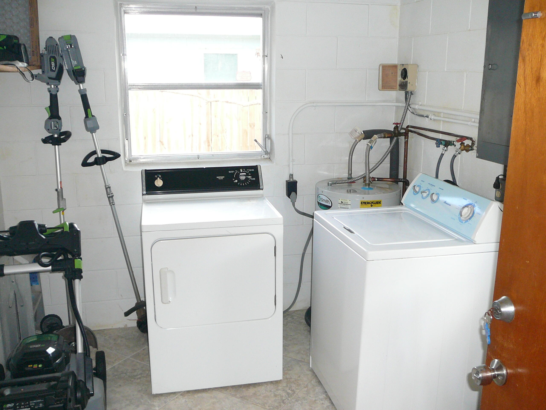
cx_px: 273
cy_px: 205
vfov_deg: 40.7
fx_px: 552
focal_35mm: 35
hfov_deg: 52.6
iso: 160
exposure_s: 1/30
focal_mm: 5.2
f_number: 2.8
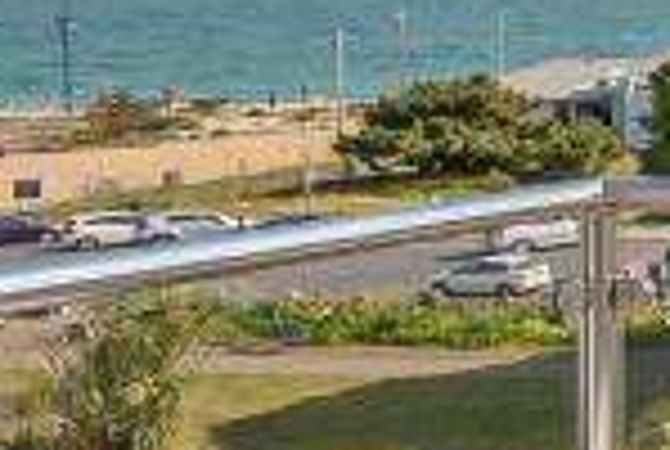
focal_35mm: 96
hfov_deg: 12.6
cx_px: 1839
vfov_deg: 13.9
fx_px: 1790
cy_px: -106
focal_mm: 14
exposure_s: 1/500
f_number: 16
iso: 400
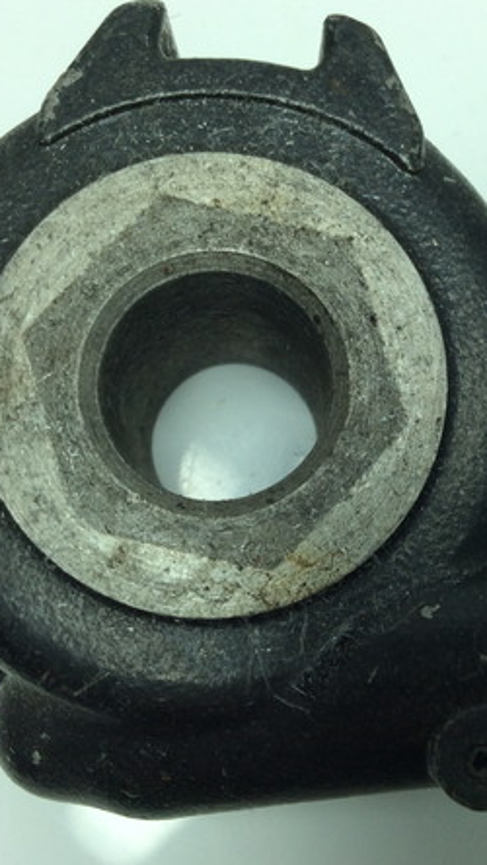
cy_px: 432
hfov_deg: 25.4
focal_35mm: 47
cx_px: 310
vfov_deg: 43.7
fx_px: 1078
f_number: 2.4
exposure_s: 1/304
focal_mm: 3.3
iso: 32
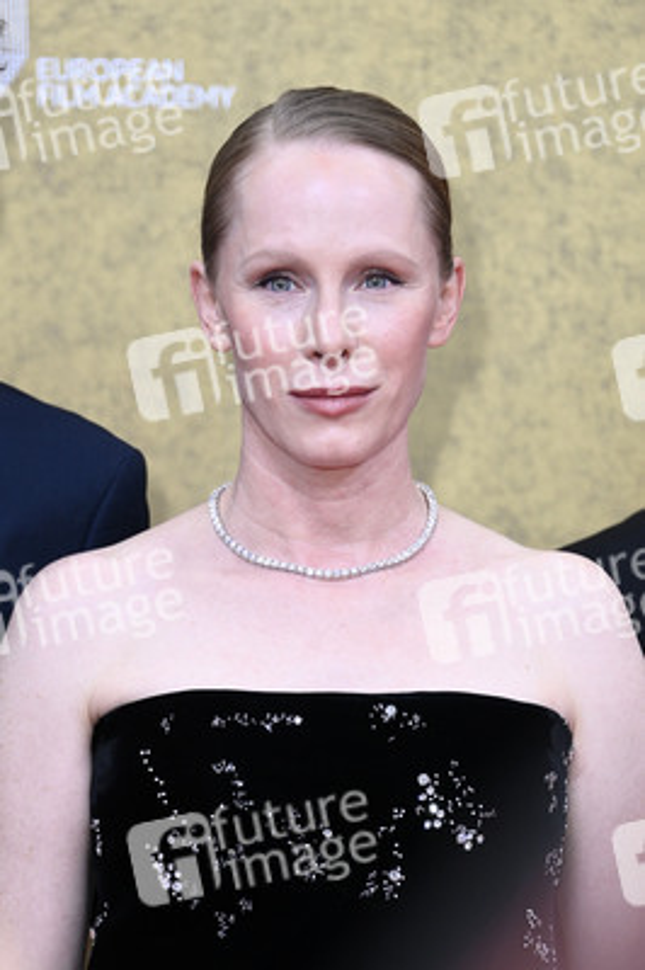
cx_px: 322
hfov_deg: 9.4
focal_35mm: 145
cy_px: 485
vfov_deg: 14.2
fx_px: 3903
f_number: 5.6
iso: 1000
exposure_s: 1/250
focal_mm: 145
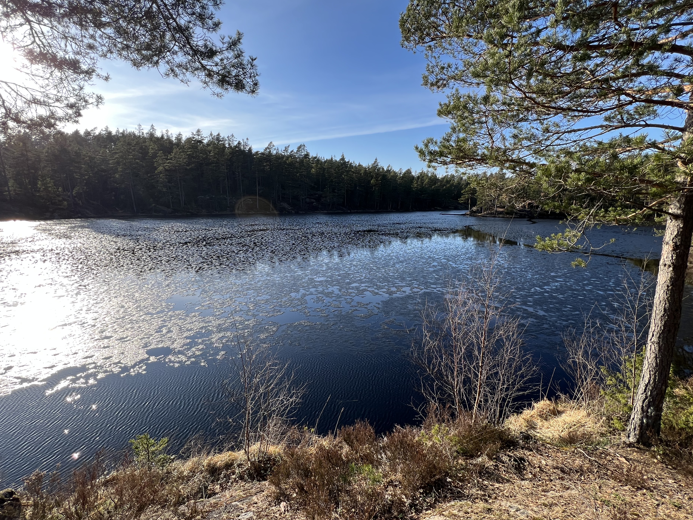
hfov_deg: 102.0
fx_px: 280
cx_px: 336
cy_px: 259
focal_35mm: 14
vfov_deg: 85.7
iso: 32
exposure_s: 1/463
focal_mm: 1.57
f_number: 1.8
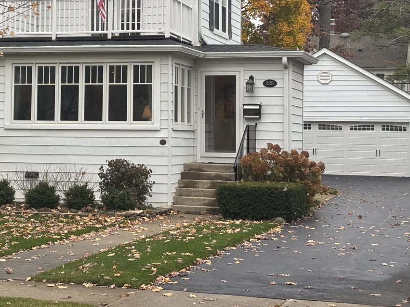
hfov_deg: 22.1
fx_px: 1042
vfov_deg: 16.6
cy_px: 53
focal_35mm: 88
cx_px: 105
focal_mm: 5.96
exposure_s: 1/306
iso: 32
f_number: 1.6
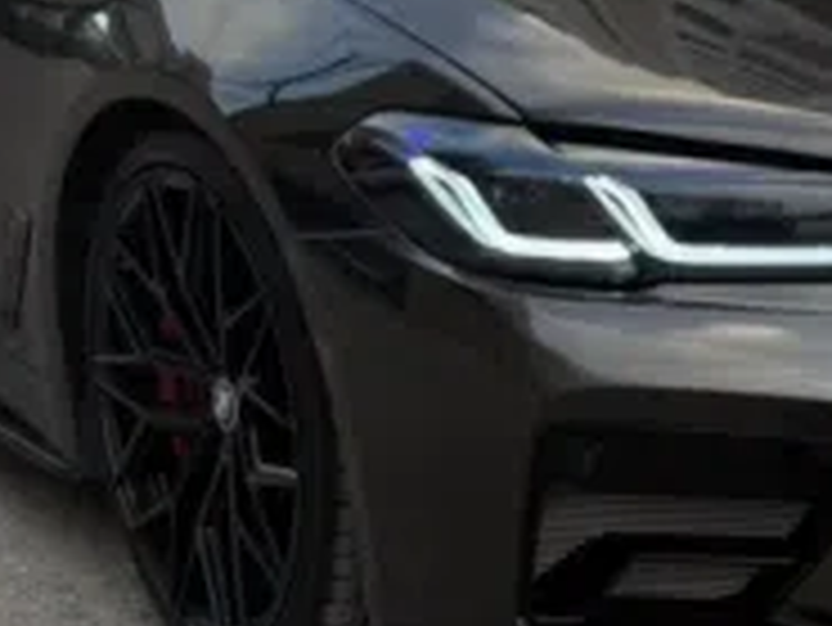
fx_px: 1996
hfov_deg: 23.5
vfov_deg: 17.8
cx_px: 513
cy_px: 239
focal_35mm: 83
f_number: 1.78
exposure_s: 1/140
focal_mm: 6.76
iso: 64
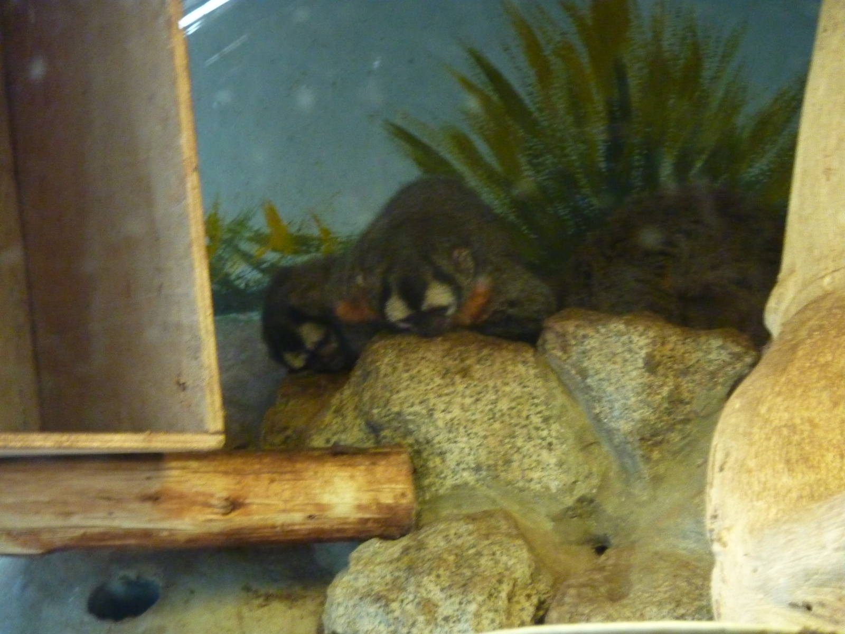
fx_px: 5126
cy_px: 317
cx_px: 422
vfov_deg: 7.1
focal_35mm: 210
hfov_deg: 9.4
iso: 800
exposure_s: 1/13
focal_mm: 34.4
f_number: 4.6
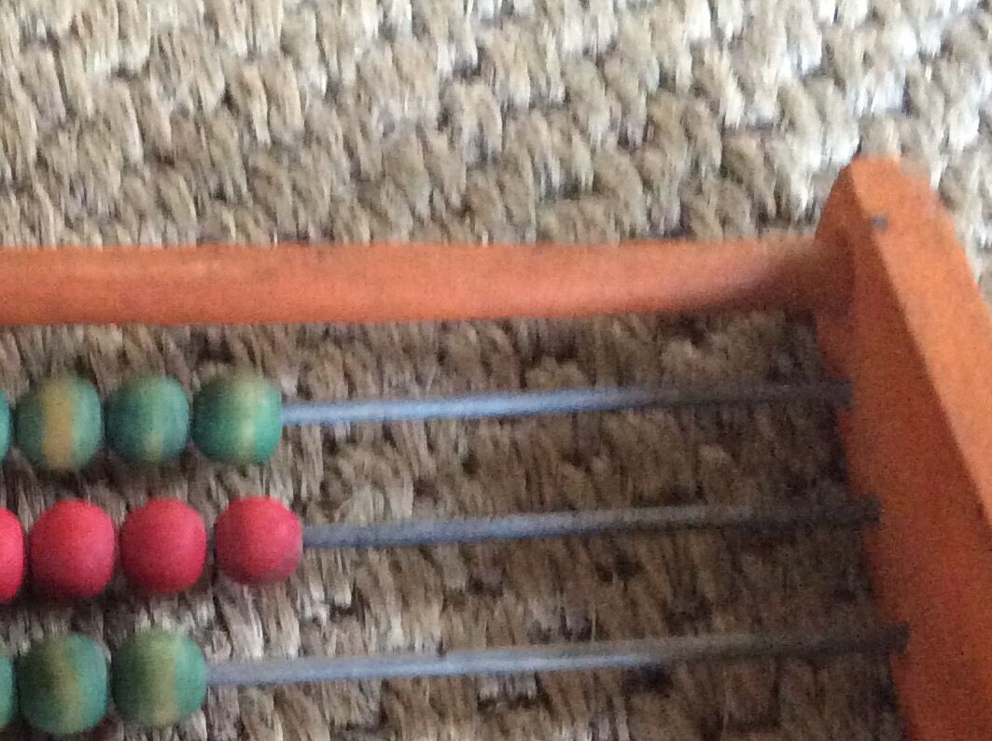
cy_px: 610
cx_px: 119
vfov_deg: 18.6
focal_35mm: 78
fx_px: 2232
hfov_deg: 24.4
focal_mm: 3.3
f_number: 2.4
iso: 400
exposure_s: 1/17
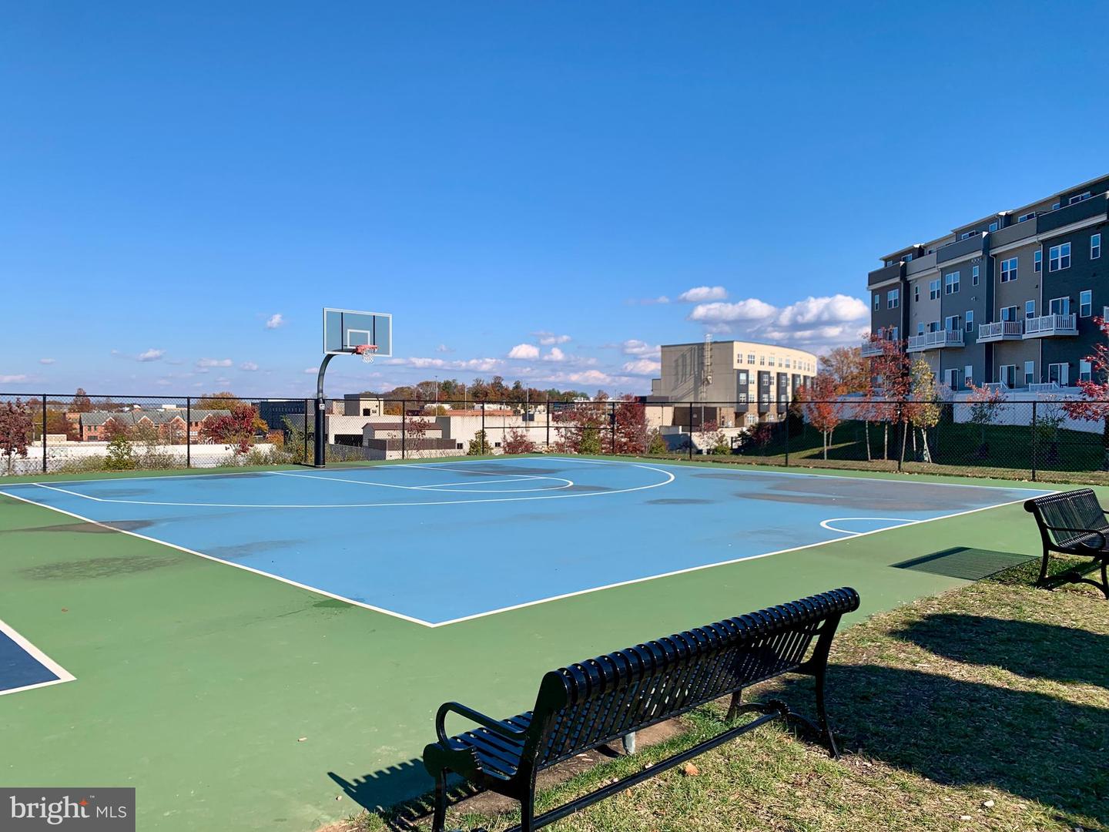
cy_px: 416
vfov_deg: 53.1
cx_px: 554
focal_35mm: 26
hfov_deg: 67.3
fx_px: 833
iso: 25
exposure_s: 1/2681
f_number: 1.8
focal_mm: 4.25
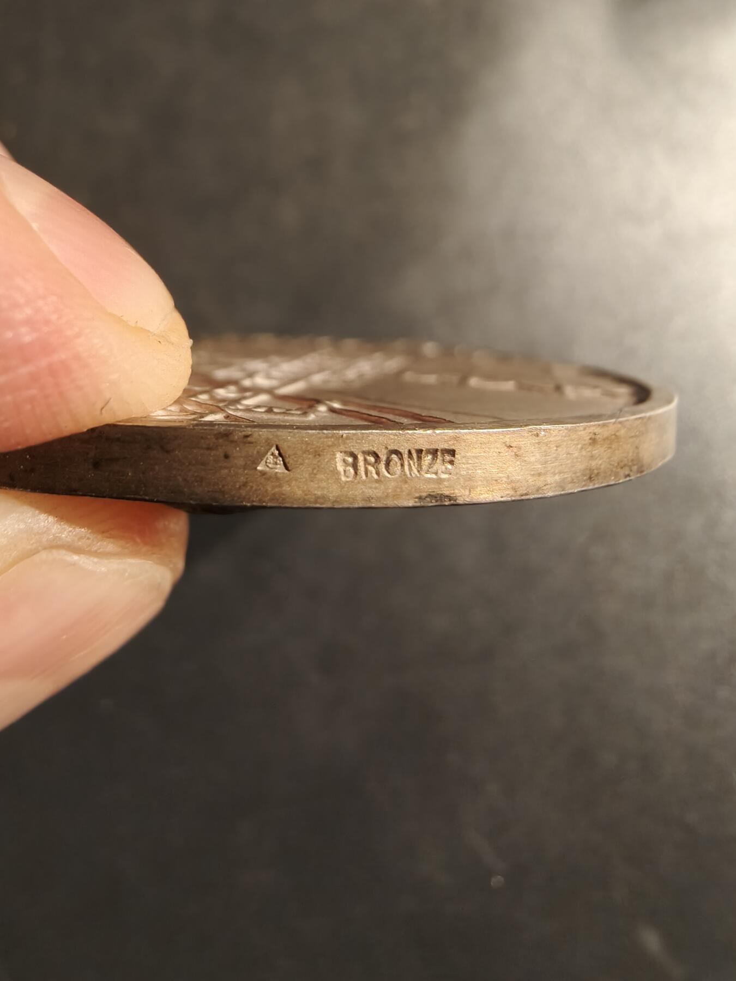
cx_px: 368
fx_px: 652
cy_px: 490
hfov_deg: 58.9
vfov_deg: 73.9
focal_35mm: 23
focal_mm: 2.32
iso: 200
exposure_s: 1/50
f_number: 2
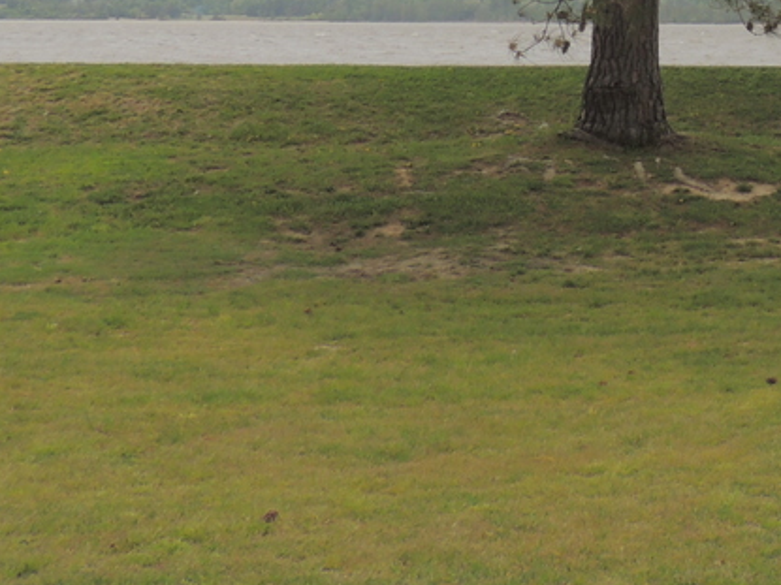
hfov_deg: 24.7
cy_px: -192
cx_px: 834
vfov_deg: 18.4
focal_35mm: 74
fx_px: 1669
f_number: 3
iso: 100
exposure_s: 1/1250
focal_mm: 4.3
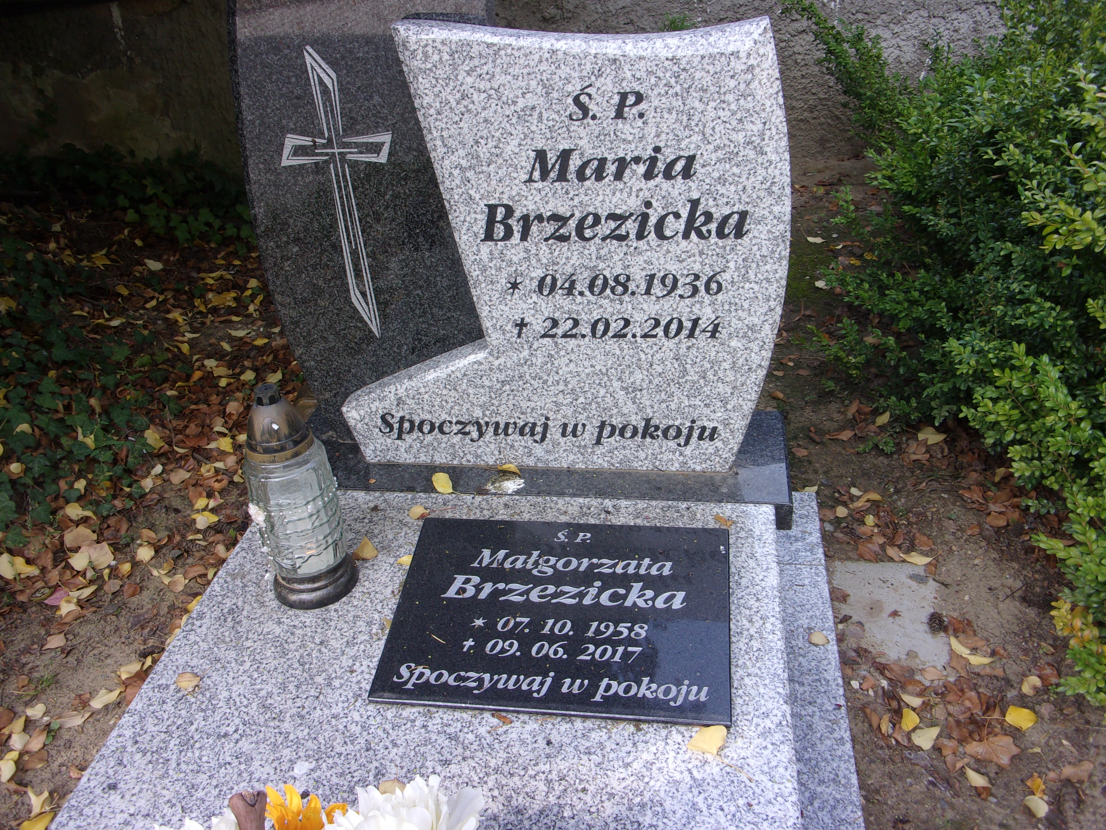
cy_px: 415
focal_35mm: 28
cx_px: 553
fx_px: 895
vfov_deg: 49.7
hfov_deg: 63.4
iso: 80
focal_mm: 5.1
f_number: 3.9
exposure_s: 1/85
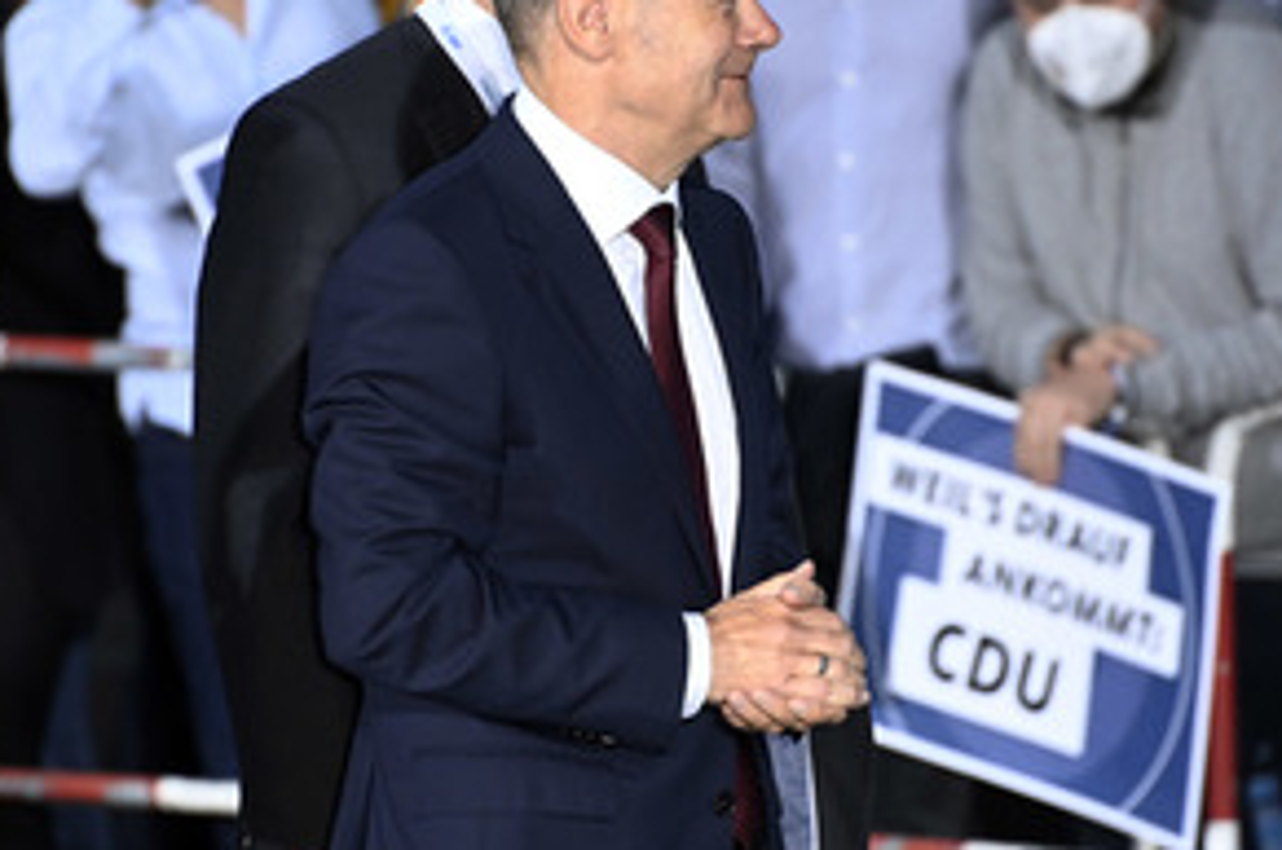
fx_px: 13794
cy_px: 366
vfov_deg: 3.5
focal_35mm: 388
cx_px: 650
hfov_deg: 5.3
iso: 6400
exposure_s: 1/250
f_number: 5.6
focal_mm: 250
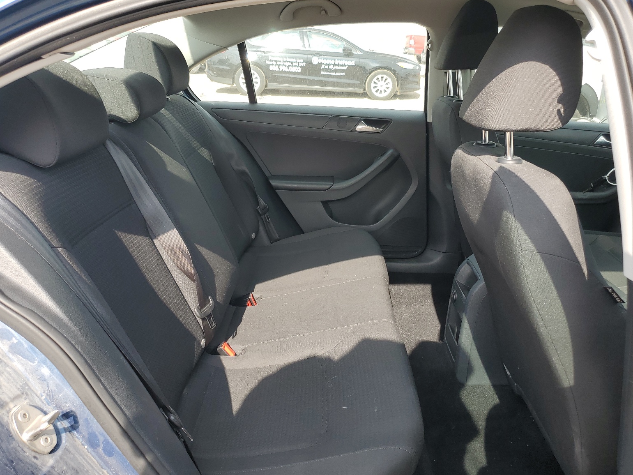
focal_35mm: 27
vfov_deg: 51.4
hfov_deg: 65.3
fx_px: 494
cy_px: 237
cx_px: 316
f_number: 1.5
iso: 50
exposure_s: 1/526
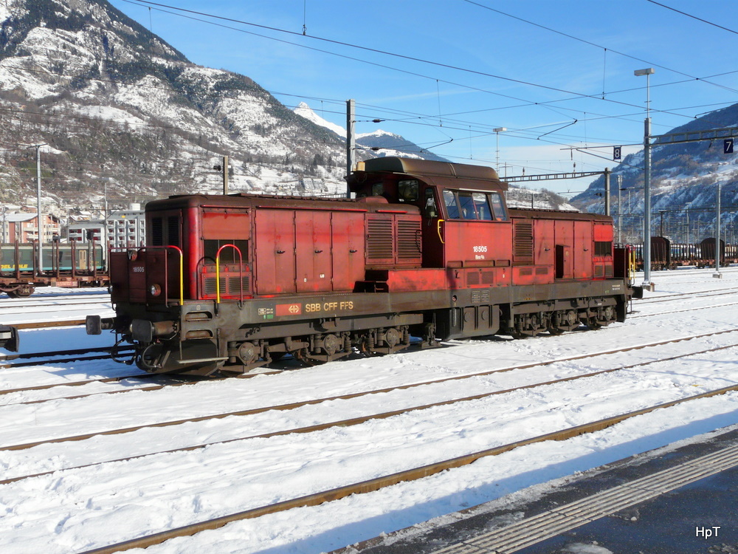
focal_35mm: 40
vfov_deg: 36.0
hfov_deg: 46.8
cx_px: 369
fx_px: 853
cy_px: 277
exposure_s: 1/400
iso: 100
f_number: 6.3
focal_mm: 6.5
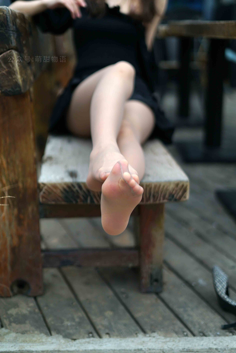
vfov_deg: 39.6
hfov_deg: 27.0
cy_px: 176
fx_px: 491
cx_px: 118
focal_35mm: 50
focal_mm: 50
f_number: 2
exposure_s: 1/4000
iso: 200
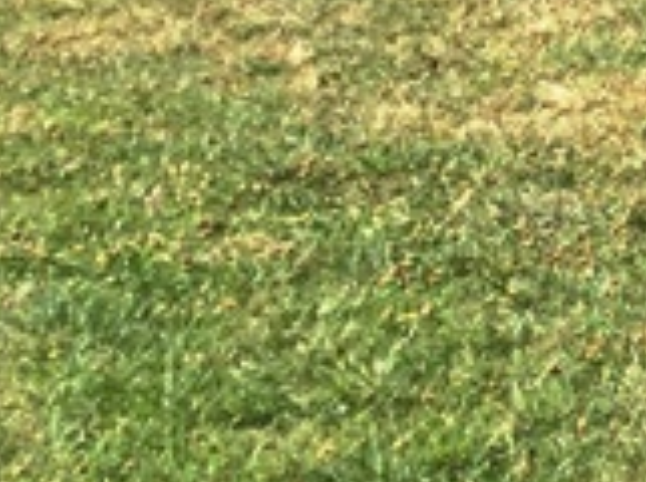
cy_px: -398
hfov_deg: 9.2
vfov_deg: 7.7
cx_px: 1725
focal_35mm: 185
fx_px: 3445
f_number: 2.2
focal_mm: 4.15
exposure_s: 1/1140
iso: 32
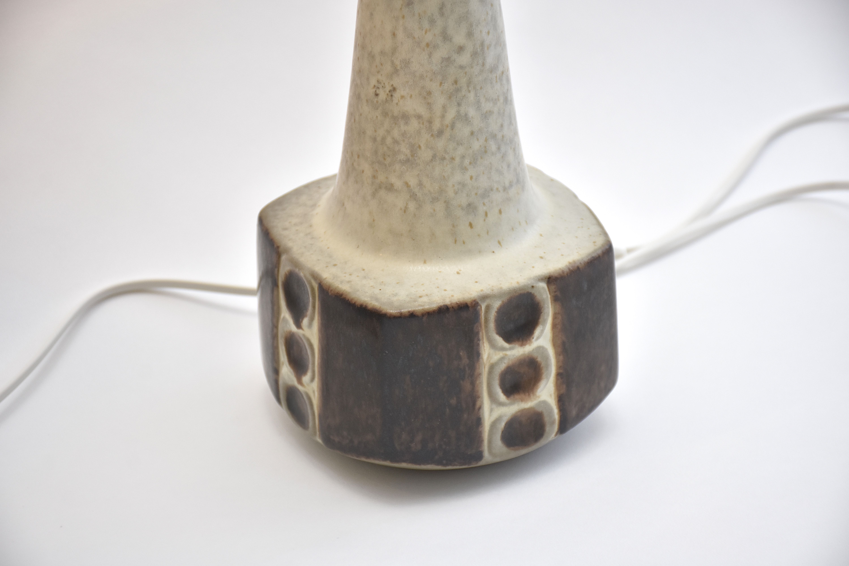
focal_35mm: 112
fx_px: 2653
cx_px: 424
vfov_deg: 12.2
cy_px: 283
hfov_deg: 18.2
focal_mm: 75
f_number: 5
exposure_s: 1/160
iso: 500
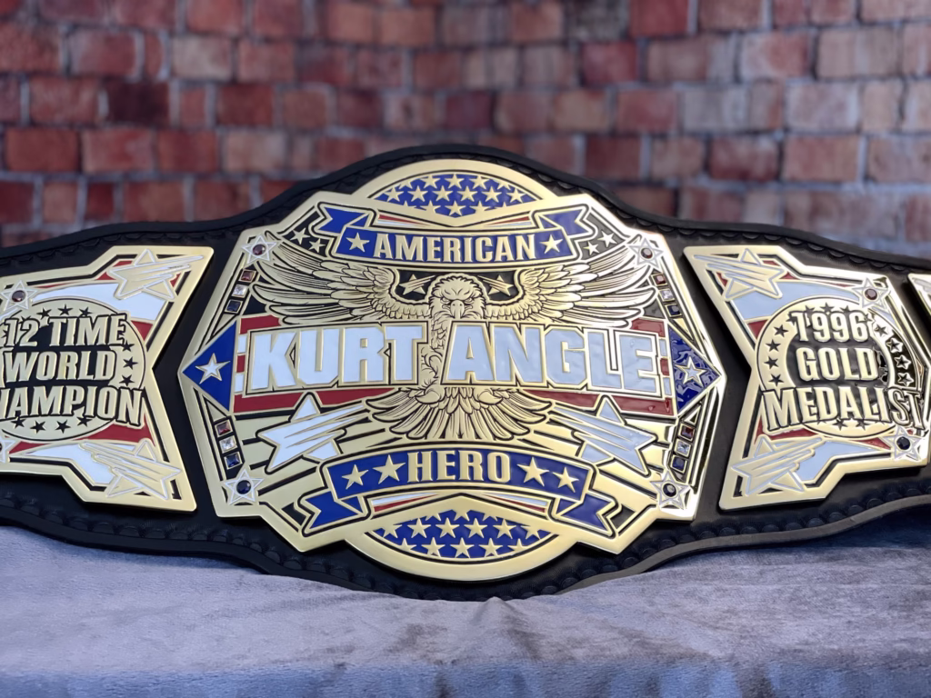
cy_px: 349
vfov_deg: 28.0
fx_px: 1399
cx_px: 466
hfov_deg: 36.8
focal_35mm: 52
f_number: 2
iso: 125
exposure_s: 1/120
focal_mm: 6
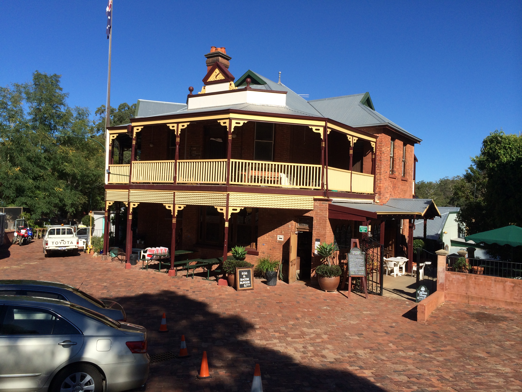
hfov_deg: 60.0
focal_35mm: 30
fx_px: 452
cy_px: 196
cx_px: 261
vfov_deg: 46.8
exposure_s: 1/2564
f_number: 2.2
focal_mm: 4.12
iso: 40
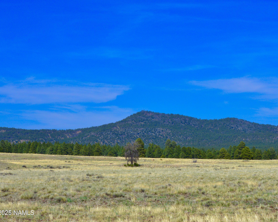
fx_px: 770
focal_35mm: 94
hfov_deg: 20.5
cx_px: 161
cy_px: 111
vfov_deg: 16.4
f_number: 11
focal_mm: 55
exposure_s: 1/500
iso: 220
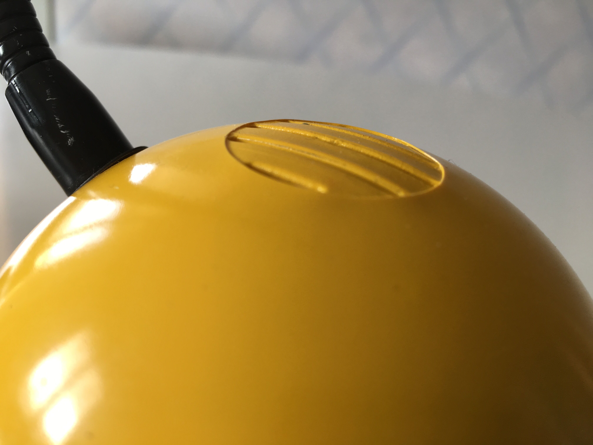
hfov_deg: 61.7
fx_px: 497
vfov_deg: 48.2
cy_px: 222
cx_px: 296
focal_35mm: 29
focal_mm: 4.15
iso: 32
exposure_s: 1/50
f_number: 2.2
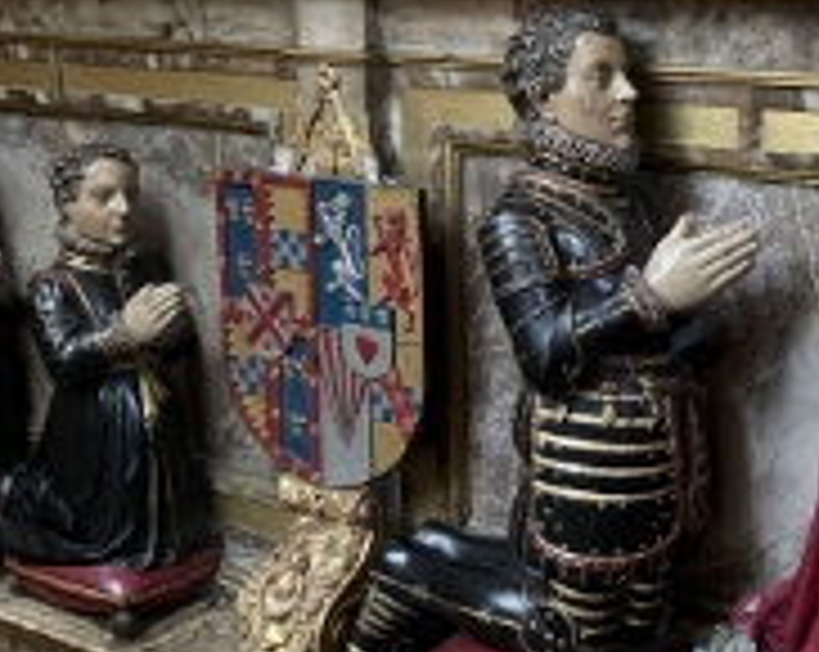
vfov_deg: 23.3
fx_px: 1573
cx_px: 569
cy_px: 200
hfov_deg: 28.9
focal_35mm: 65
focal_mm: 4.25
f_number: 1.8
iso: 640
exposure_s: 1/25
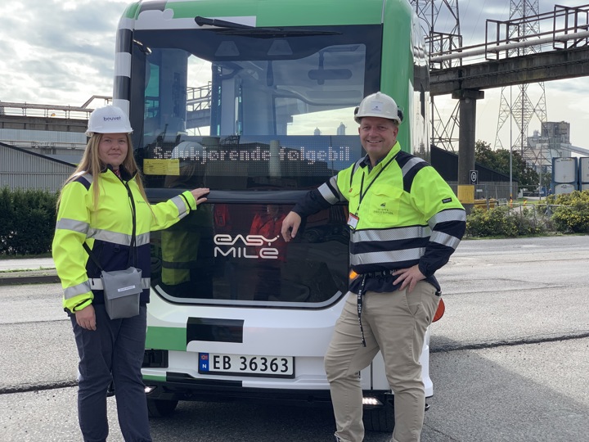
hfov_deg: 36.8
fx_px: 885
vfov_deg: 28.0
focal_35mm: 52
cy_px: 221
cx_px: 294
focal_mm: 6
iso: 16
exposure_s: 1/639
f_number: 2.4
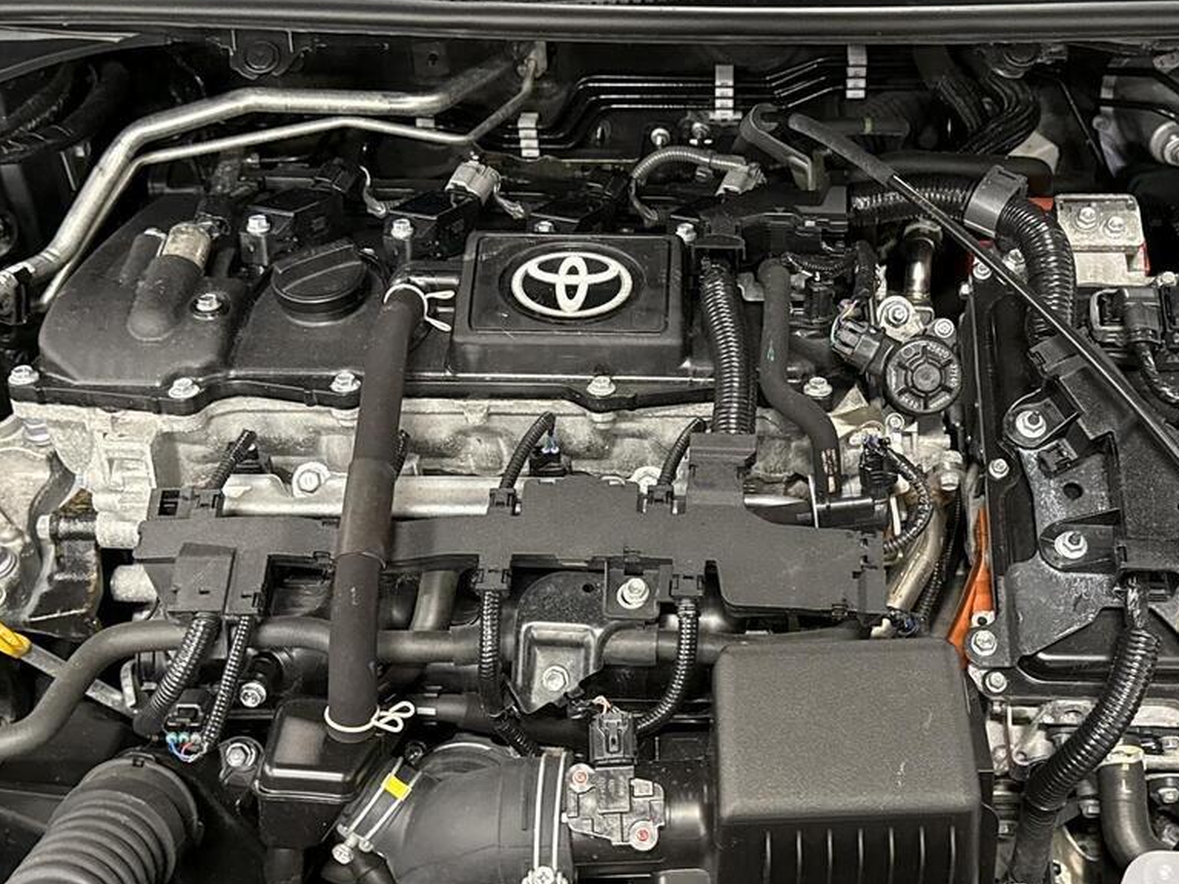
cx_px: 709
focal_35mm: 45
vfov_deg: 32.2
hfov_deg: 41.9
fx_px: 1533
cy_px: 467
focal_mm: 6.76
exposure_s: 1/50
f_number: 1.78
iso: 640
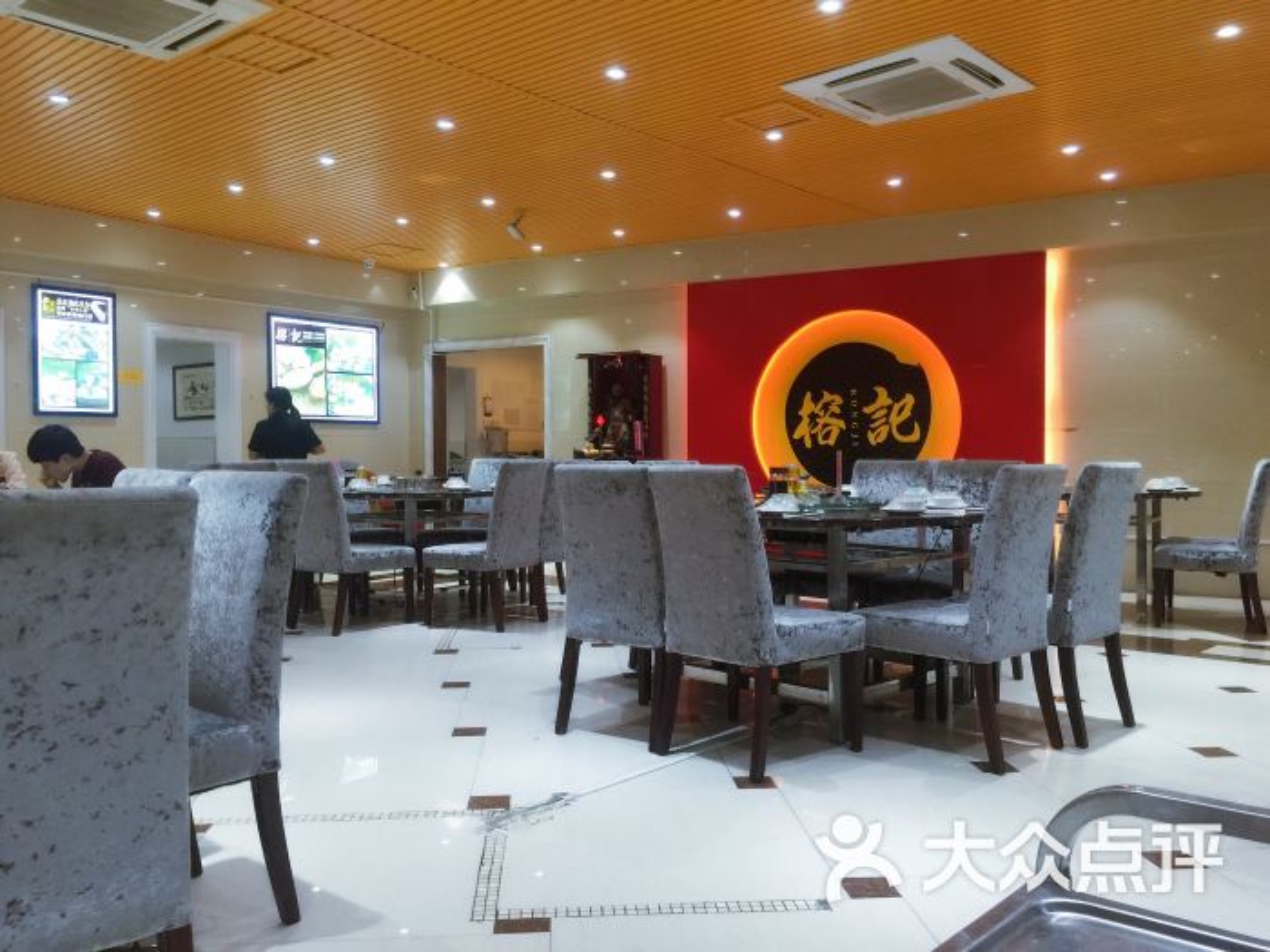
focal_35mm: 29
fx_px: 1064
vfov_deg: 48.2
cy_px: 476
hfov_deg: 61.7
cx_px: 635
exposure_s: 1/33
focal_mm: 4.15
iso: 64
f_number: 2.2
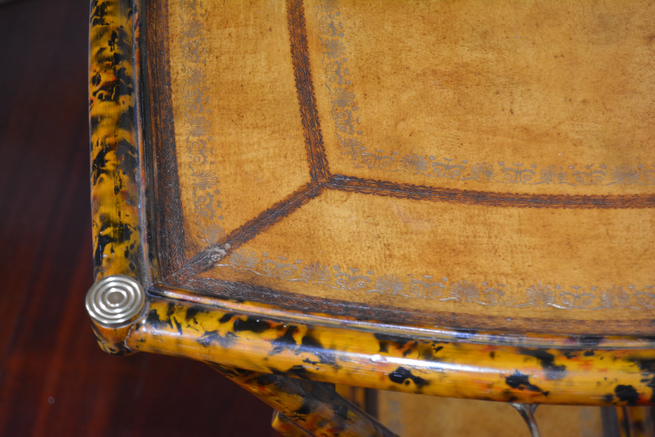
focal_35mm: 82
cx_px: 328
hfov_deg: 24.6
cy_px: 218
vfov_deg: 16.6
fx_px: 1501
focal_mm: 55
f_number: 5.6
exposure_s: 1/60
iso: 1100
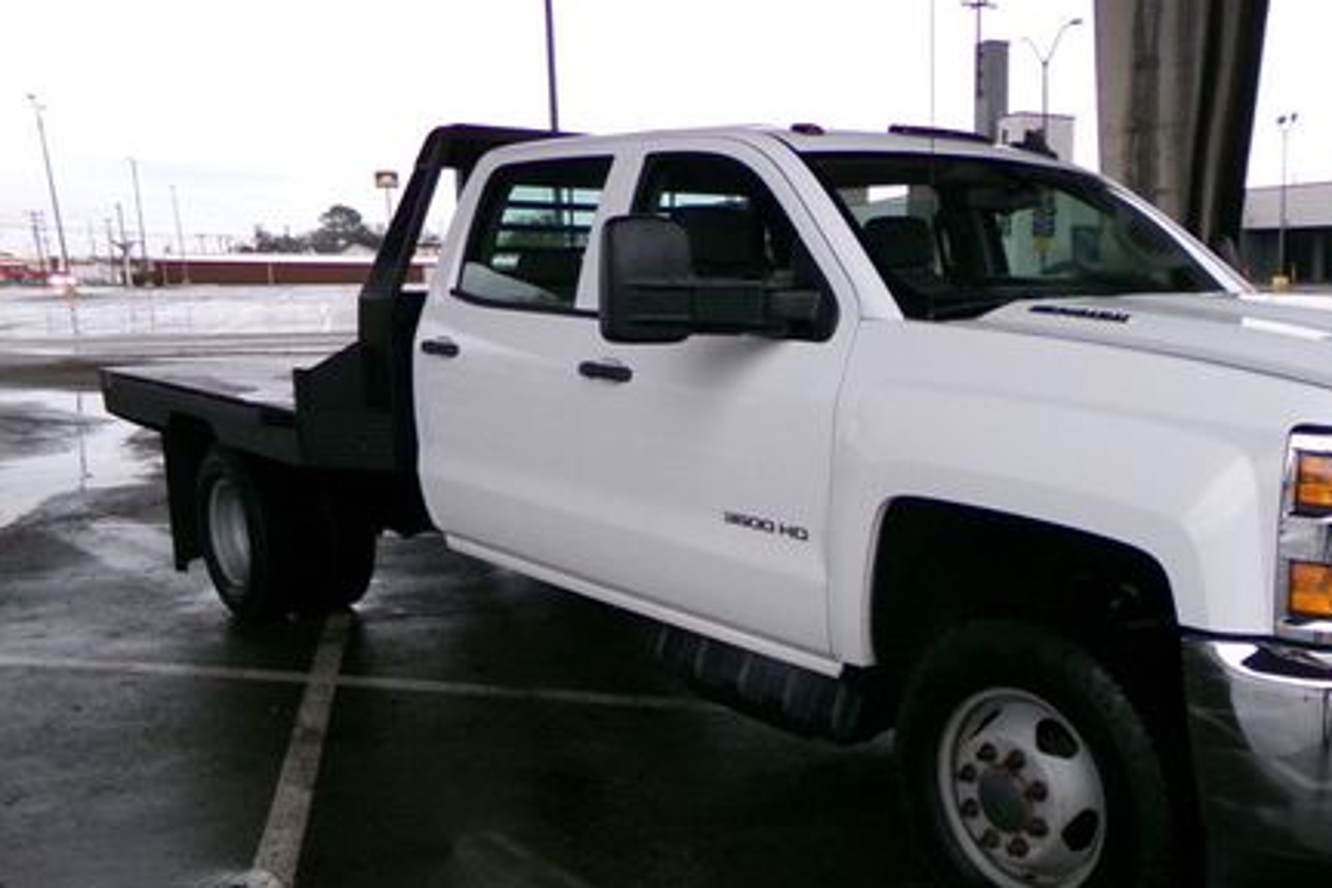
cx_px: 934
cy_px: 555
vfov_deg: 35.7
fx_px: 1369
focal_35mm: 37
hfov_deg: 50.5
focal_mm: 4.3
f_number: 3.7
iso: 394
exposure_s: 1/60
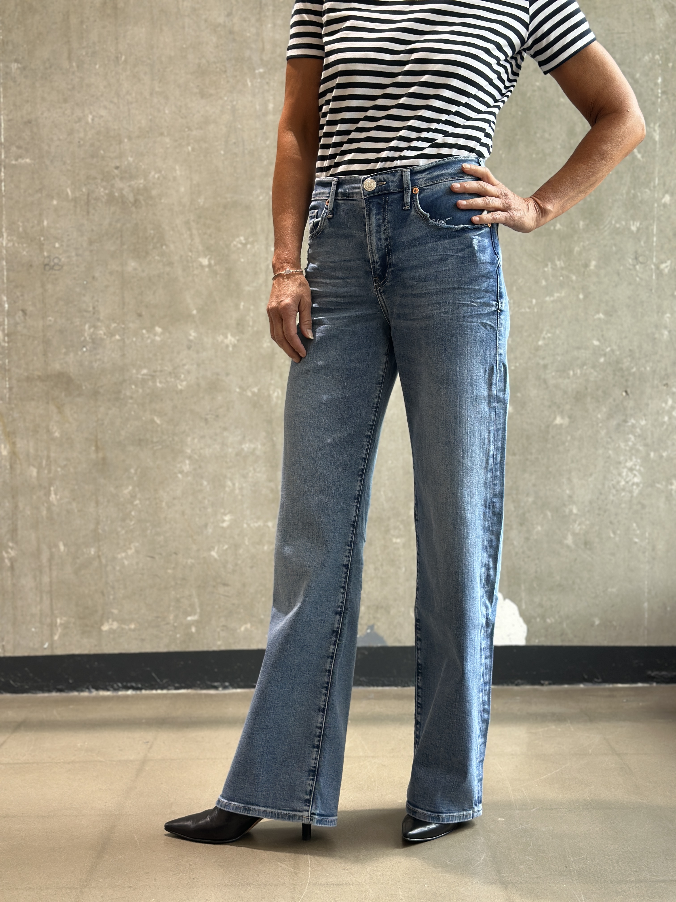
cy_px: 451
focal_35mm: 48
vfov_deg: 39.7
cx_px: 338
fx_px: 1250
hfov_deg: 30.3
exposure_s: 1/121
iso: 100
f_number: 1.78
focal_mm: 6.86
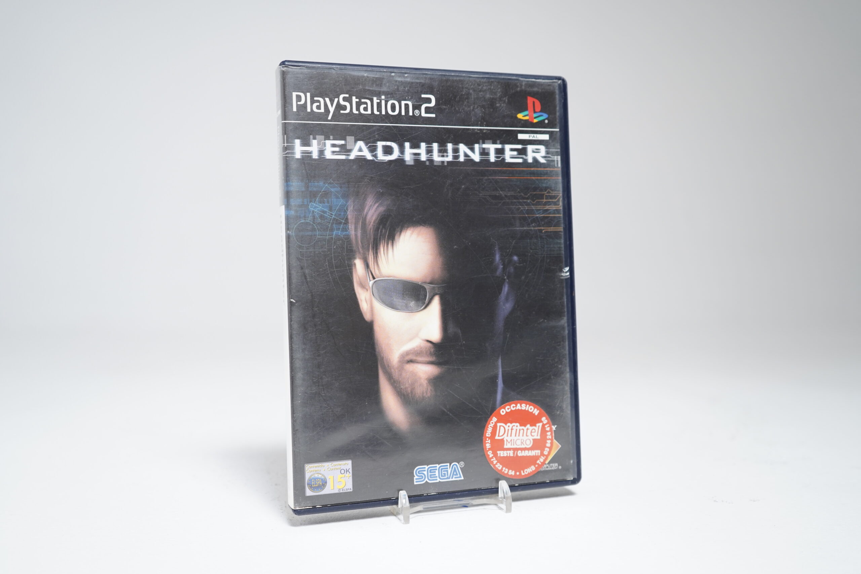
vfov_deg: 36.9
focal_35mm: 36
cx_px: 430
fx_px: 861
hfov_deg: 53.1
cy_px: 287
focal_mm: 36
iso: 640
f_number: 5
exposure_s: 1/20
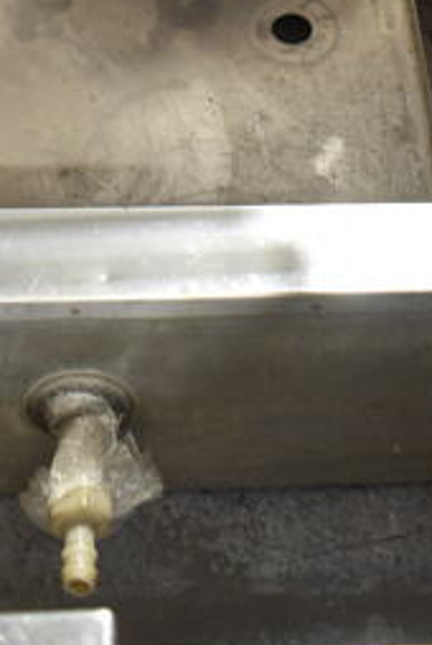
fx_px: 1741
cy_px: -334
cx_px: 186
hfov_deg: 14.1
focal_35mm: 97
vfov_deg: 18.5
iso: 500
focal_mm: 18
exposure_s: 1/30
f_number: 3.5
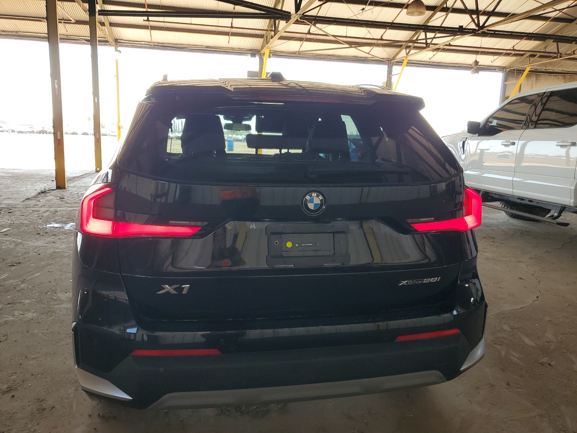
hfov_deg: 67.3
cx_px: 288
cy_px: 216
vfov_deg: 53.1
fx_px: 433
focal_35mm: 26
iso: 50
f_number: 1.5
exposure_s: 1/189
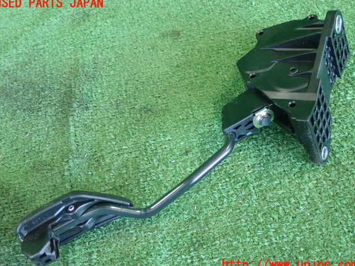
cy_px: 134
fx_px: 523
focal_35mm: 51
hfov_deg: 37.5
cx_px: 176
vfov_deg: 28.6
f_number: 3.2
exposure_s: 1/50
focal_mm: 8.99
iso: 1000
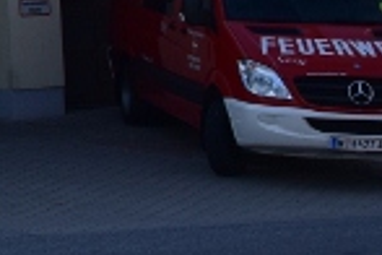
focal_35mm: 147
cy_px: -199
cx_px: -543
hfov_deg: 11.5
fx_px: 1560
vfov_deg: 8.9
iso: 400
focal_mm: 18
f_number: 11
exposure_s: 1/400
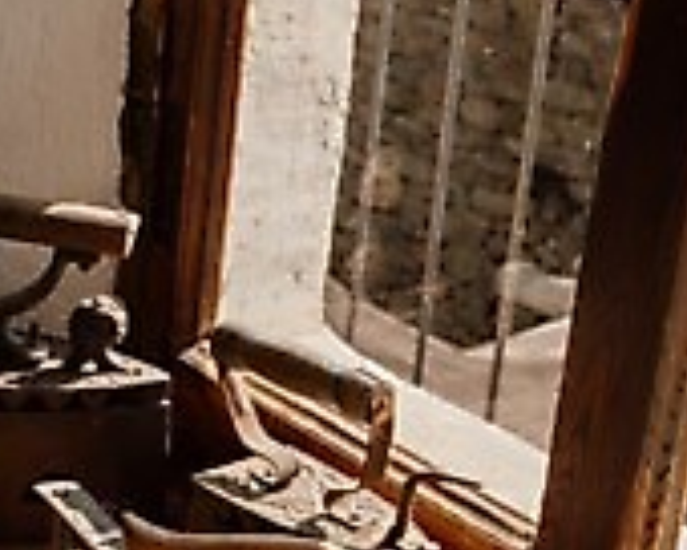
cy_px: 449
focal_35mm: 124
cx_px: -194
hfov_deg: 14.9
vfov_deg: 12.4
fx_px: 2521
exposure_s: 1/125
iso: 200
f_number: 11
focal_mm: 50
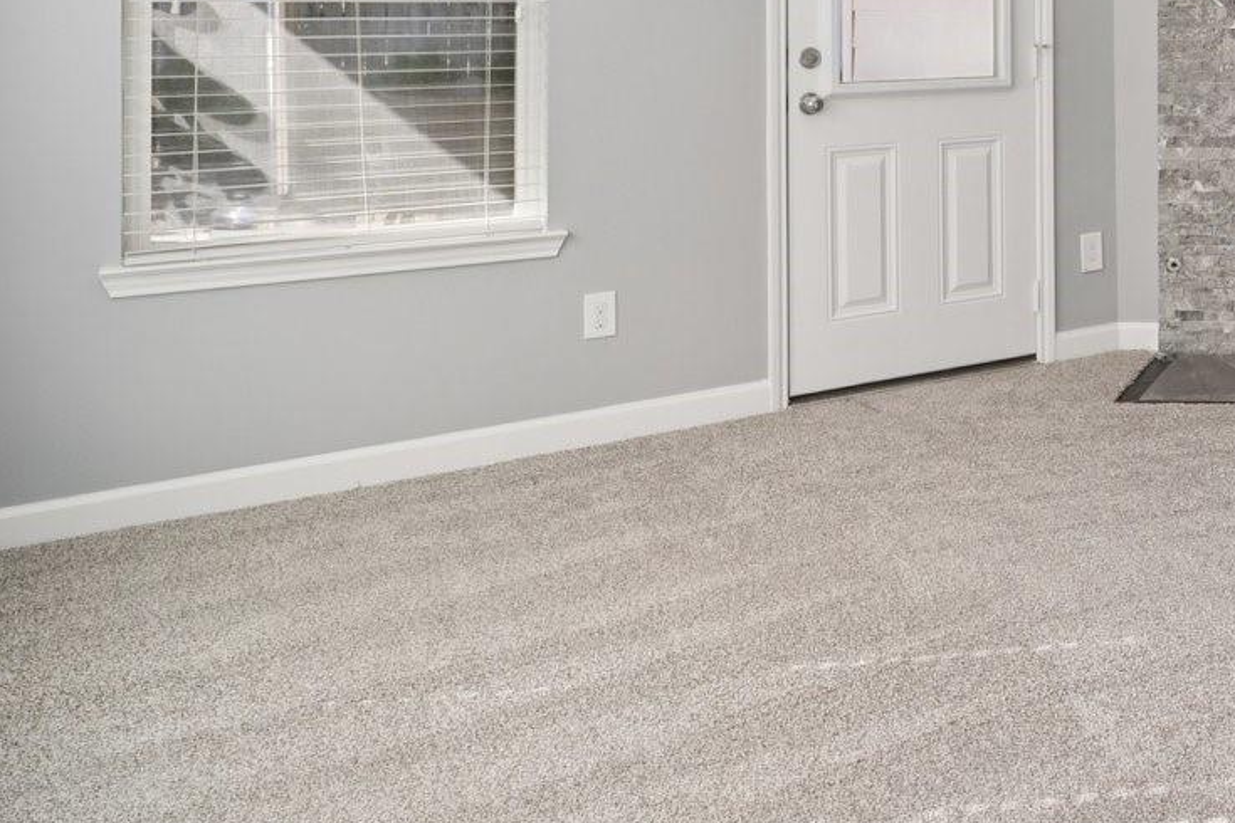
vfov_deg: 31.6
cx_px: 1396
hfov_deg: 39.4
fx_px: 1338
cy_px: -1
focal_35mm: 39
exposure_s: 1/50
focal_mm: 14
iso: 500
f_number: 8
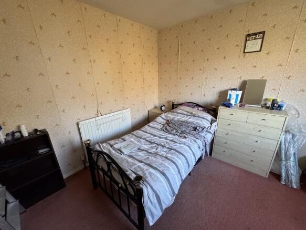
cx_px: 153
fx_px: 124
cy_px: 115
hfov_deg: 102.1
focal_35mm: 14
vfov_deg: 85.7
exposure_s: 1/89
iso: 320
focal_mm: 2.22
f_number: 2.2
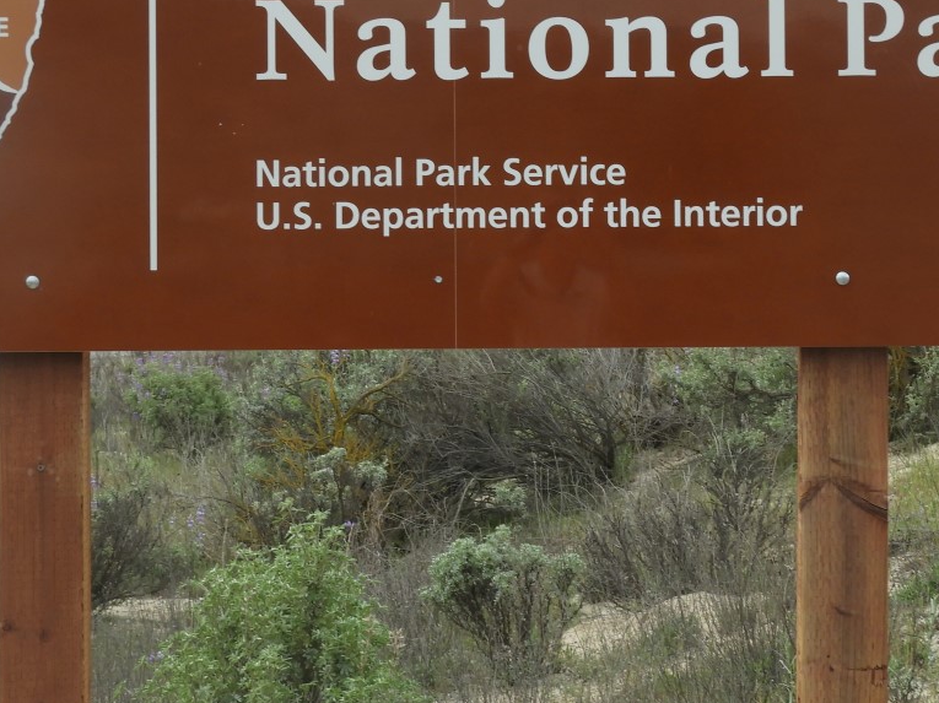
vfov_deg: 13.0
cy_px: 144
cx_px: 566
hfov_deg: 17.4
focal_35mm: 113
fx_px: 3064
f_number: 4.2
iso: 100
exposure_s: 1/200
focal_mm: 10.7
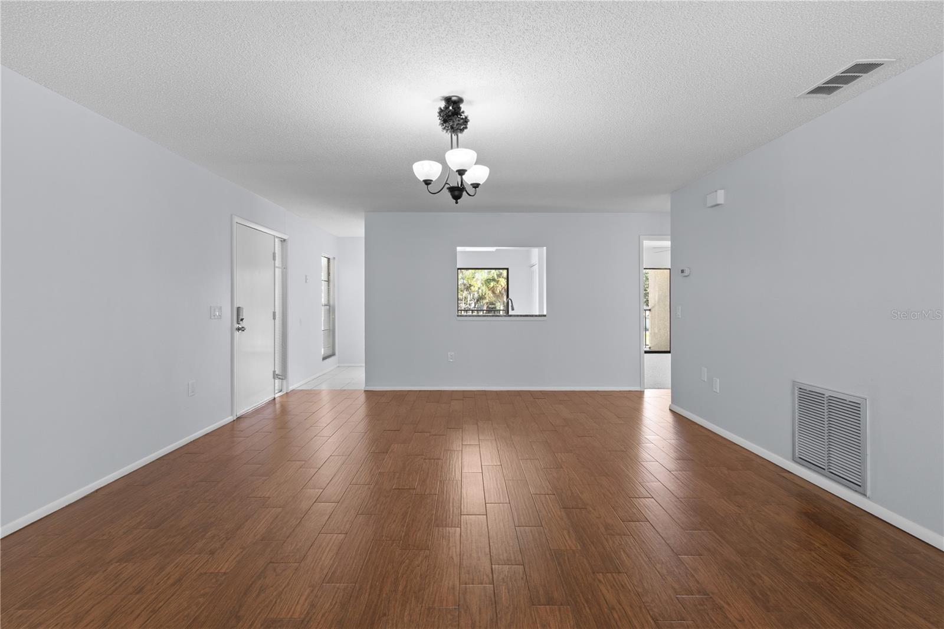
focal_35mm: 15
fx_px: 393
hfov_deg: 100.4
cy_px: 314
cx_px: 472
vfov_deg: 77.3
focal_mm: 10
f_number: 7.1
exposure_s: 1/1.67
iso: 100
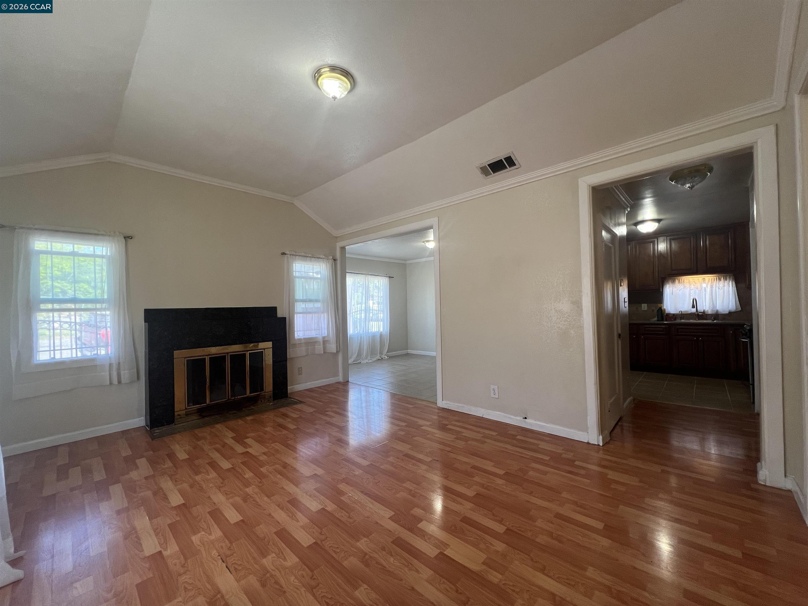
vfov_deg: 89.9
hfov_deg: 106.2
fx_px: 303
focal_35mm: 13
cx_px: 404
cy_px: 303
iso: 80
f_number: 1.8
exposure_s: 1/120
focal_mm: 1.57
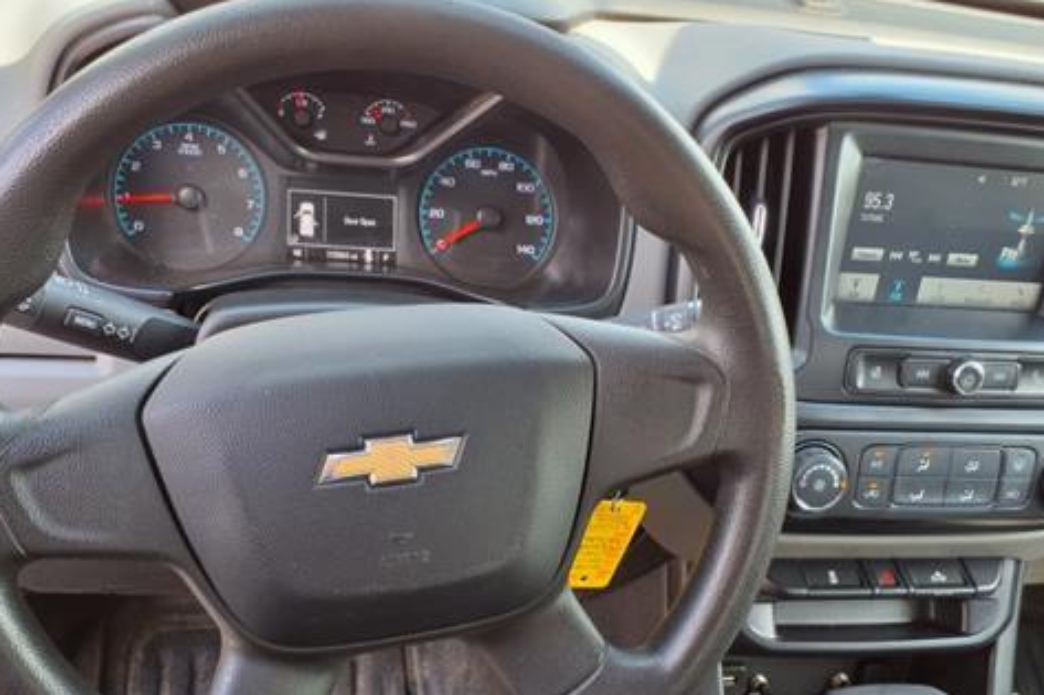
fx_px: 1102
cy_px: 455
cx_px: 558
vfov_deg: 34.7
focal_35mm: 38
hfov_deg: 50.7
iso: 40
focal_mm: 3.58
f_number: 1.9
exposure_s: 1/120
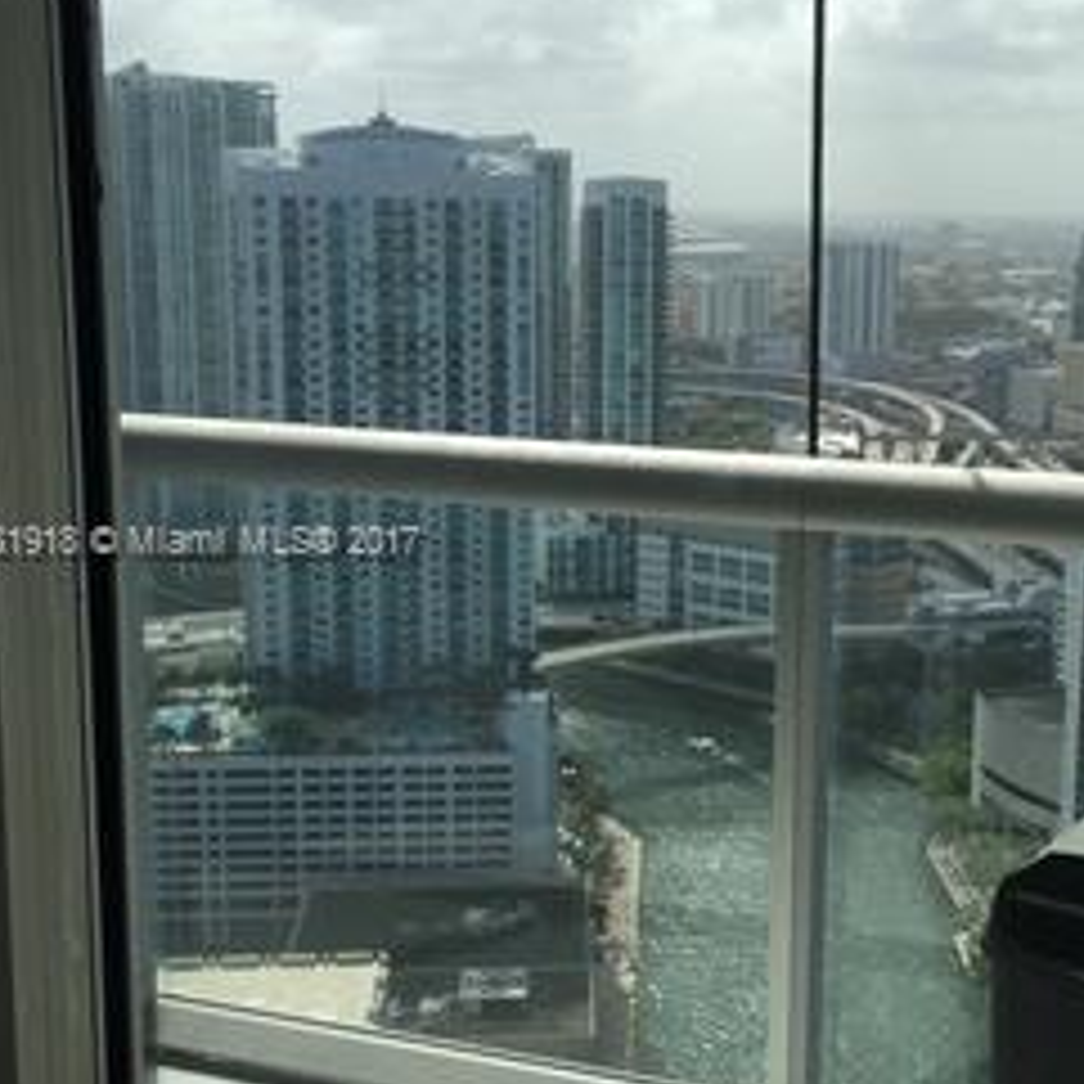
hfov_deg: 33.1
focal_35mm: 51
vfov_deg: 33.4
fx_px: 1807
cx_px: 715
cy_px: 544
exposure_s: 1/641
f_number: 2.2
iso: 25
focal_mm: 4.15
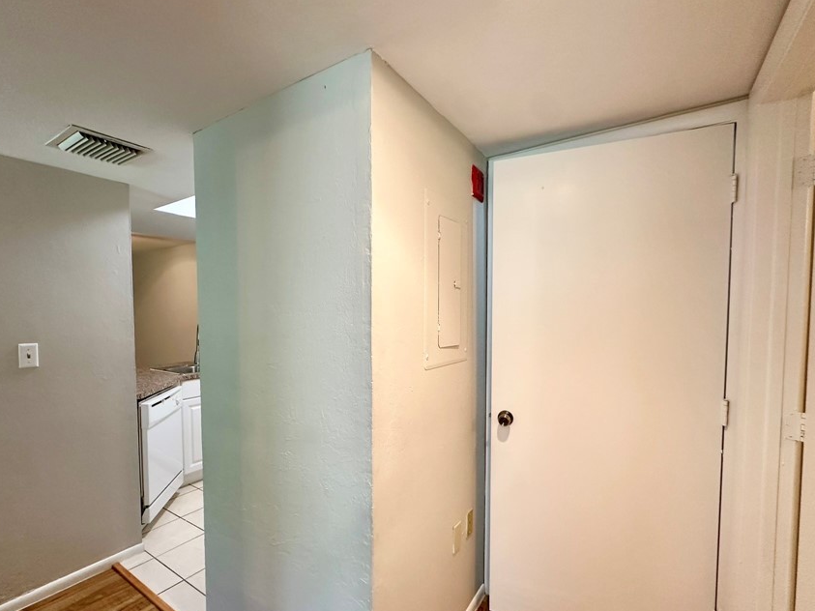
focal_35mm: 17
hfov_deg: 90.8
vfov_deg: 74.6
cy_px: 332
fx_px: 400
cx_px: 374
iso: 200
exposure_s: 1/60
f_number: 2.2
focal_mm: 2.22
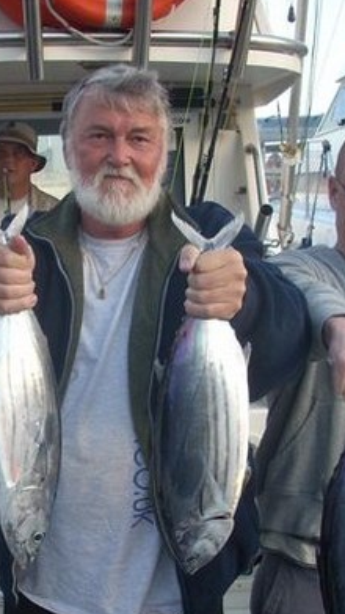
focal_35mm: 65
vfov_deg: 32.3
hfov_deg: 18.3
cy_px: 363
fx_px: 1057
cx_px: 50
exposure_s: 1/84.8
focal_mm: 6.2
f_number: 2.8
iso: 64
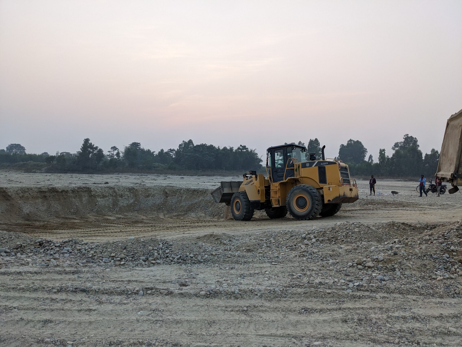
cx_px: 231
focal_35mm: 27
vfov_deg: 51.4
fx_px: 360
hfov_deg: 65.3
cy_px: 174
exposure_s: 1/350
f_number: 1.73
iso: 72
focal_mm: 4.38
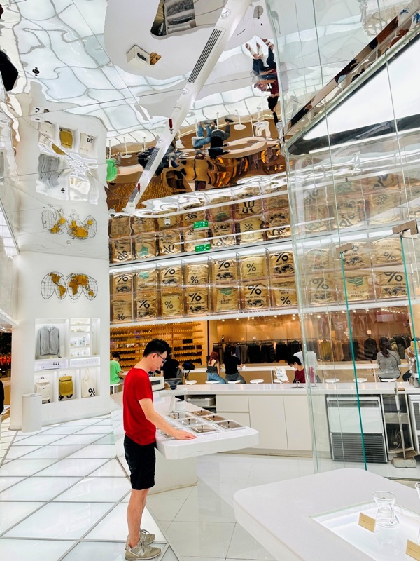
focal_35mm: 24
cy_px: 280
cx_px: 210
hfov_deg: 56.8
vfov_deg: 71.6
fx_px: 388
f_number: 1.78
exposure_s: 1/204
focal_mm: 6.86
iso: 64
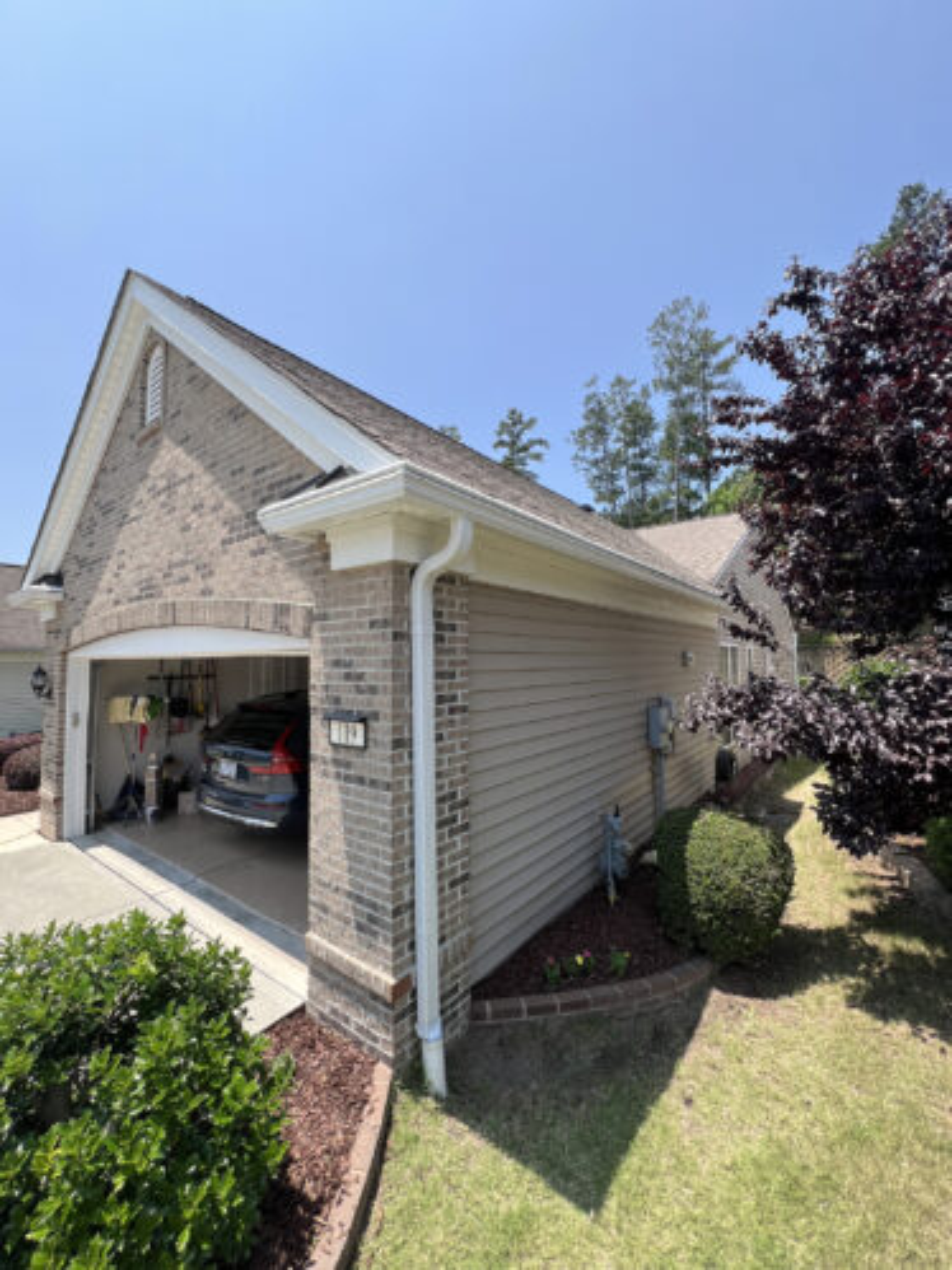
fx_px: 477
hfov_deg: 89.9
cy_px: 635
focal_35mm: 13
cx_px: 476
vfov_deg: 106.2
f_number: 1.8
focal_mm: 1.57
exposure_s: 1/821
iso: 32
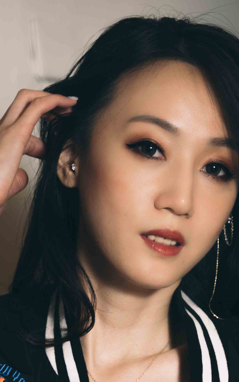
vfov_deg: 9.5
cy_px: 503
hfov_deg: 6.0
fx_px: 2261
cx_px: 192
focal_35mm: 217
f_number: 2.8
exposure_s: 1/125
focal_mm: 68
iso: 80
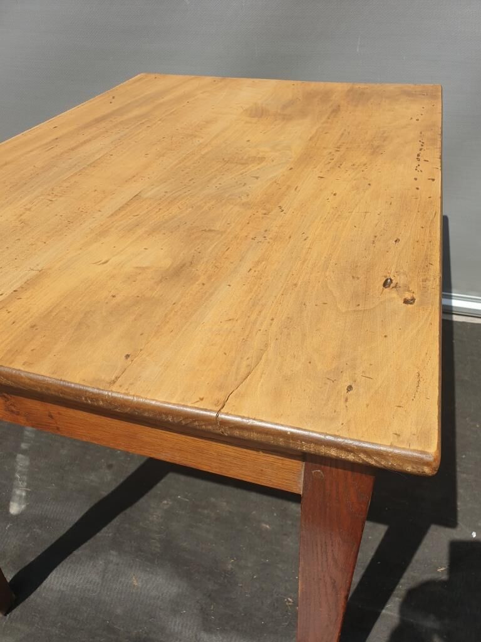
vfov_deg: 67.3
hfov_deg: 53.1
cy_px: 321
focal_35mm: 26
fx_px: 482
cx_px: 240
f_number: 2.4
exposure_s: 1/2041
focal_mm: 4.3
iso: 50
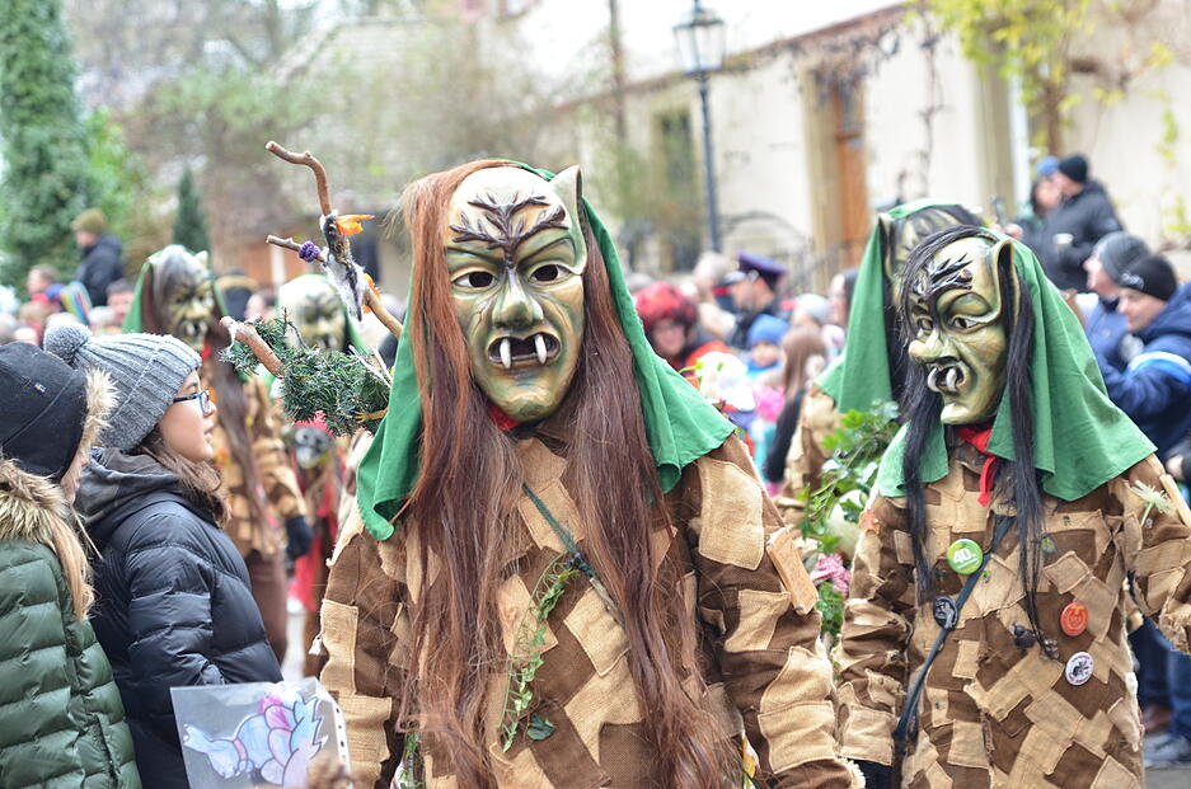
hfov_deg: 22.7
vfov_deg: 15.1
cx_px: 596
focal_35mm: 90
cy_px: 394
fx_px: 2972
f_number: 3.2
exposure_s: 1/160
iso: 800
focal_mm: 60
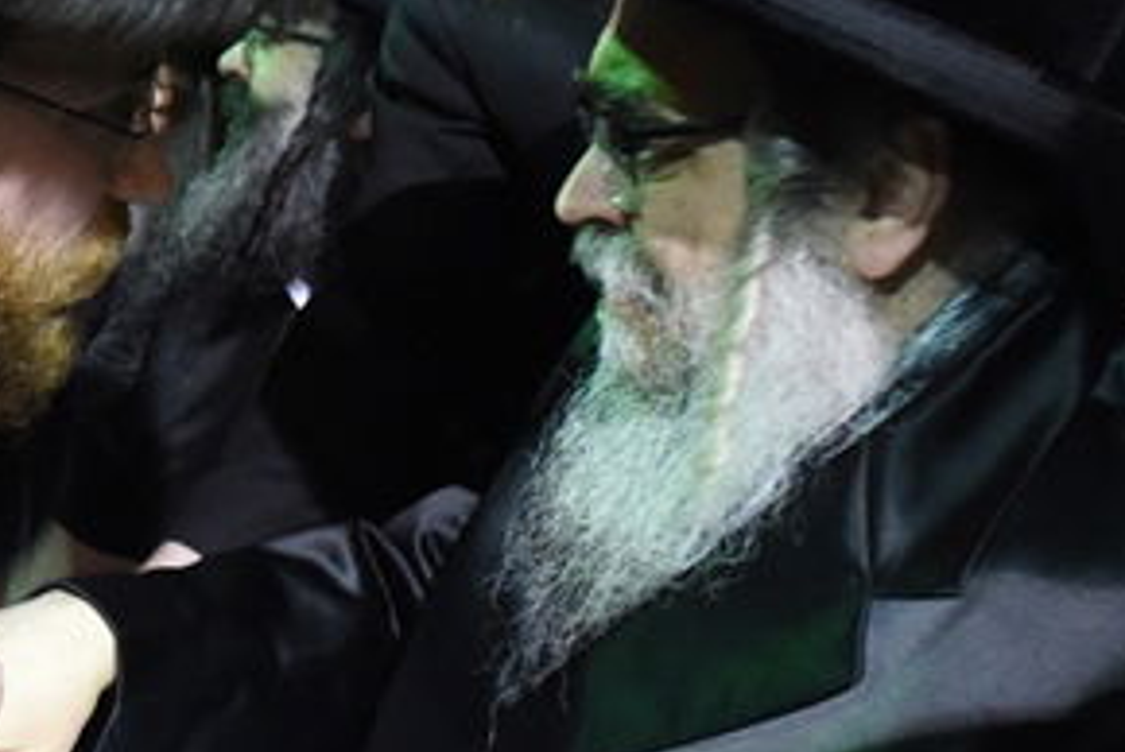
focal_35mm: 60
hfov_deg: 32.7
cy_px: 289
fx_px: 1877
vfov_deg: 22.6
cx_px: 283
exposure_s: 1/50
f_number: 2.8
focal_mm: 17
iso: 5000
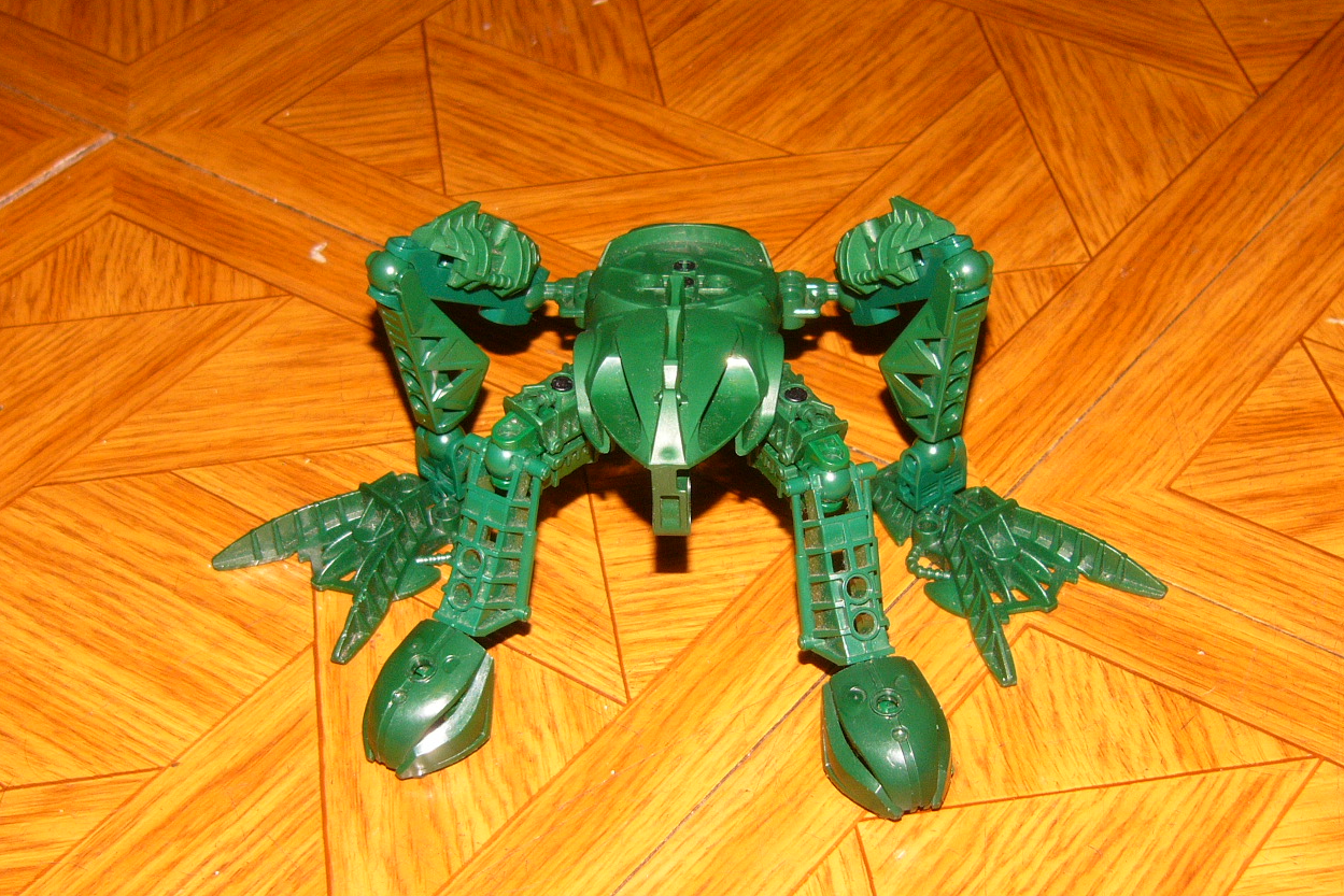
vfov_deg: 20.9
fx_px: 2427
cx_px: 678
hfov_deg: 31.0
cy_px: 483
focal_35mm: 65
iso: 100
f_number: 2.8
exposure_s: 1/100
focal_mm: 10.2
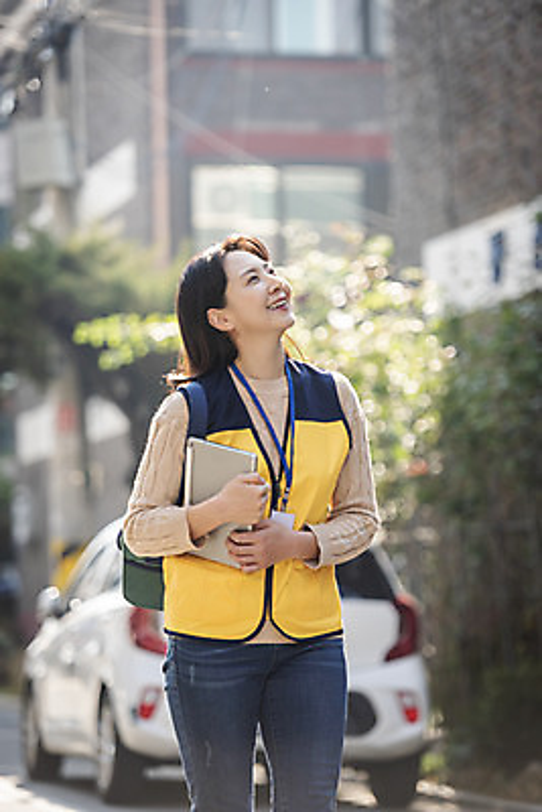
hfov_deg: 10.2
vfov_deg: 15.2
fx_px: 3046
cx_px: 271
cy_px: 406
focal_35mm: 135
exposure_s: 1/800
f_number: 2.8
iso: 160
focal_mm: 135
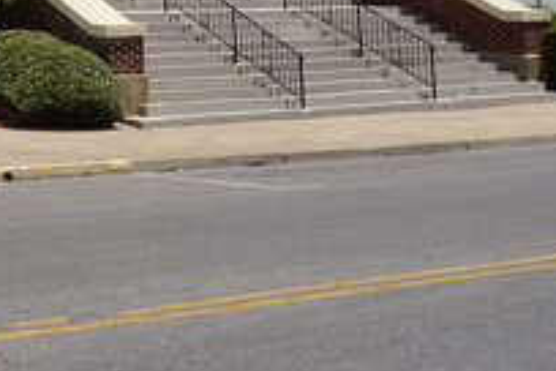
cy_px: -321
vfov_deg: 13.0
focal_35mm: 94
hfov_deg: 20.2
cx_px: -123
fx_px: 1452
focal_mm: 16
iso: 100
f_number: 11
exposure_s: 1/200
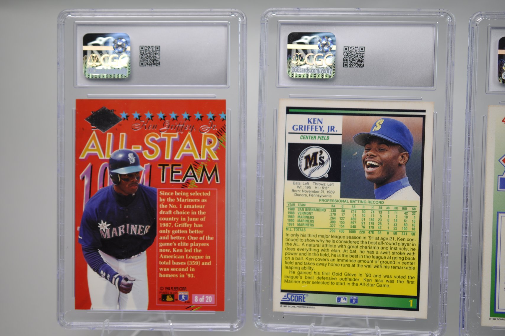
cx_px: 252
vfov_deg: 22.6
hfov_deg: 33.4
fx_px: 841
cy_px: 168
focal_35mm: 60
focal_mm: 40
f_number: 3.5
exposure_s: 1/50
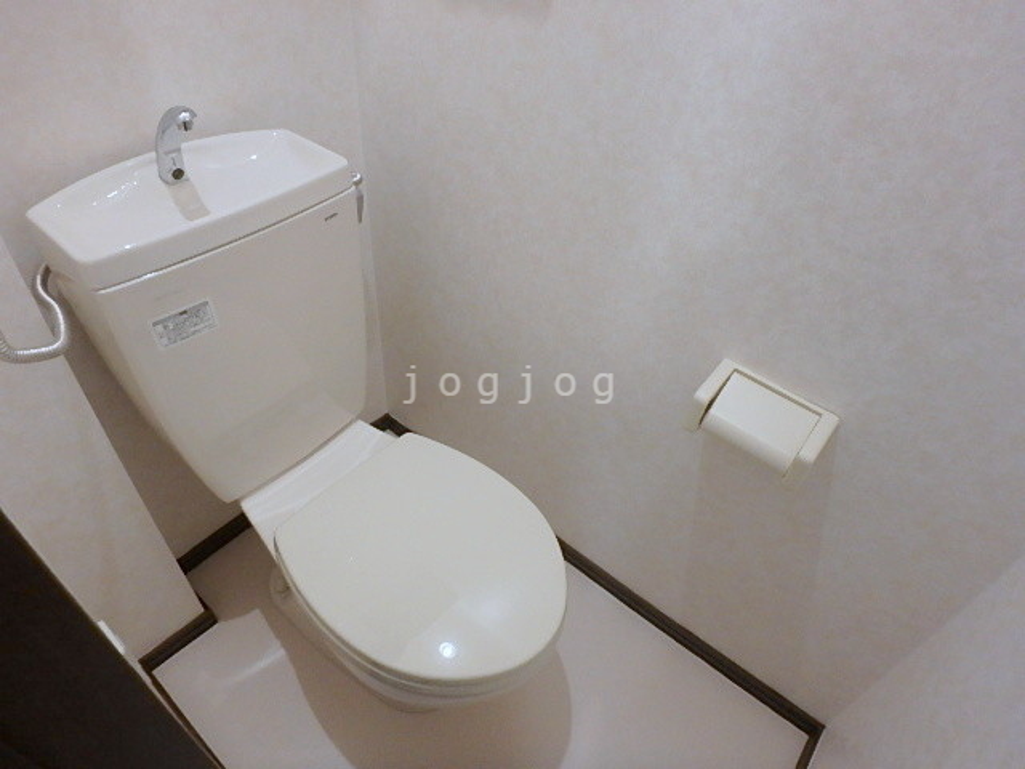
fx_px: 622
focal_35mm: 21
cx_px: 512
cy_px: 384
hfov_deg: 79.0
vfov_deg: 63.4
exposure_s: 1/30
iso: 400
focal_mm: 3.7
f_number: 3.5
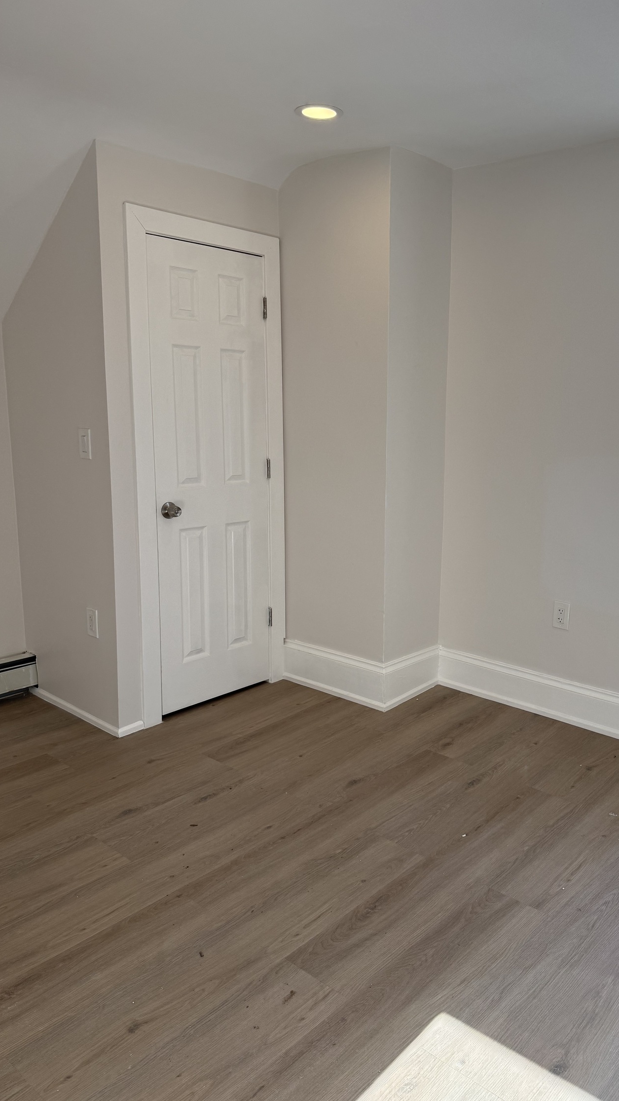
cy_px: 536
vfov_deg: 69.8
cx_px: 417
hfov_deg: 42.3
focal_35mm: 27
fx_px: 788
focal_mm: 6.76
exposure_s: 1/671
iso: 100
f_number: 1.78
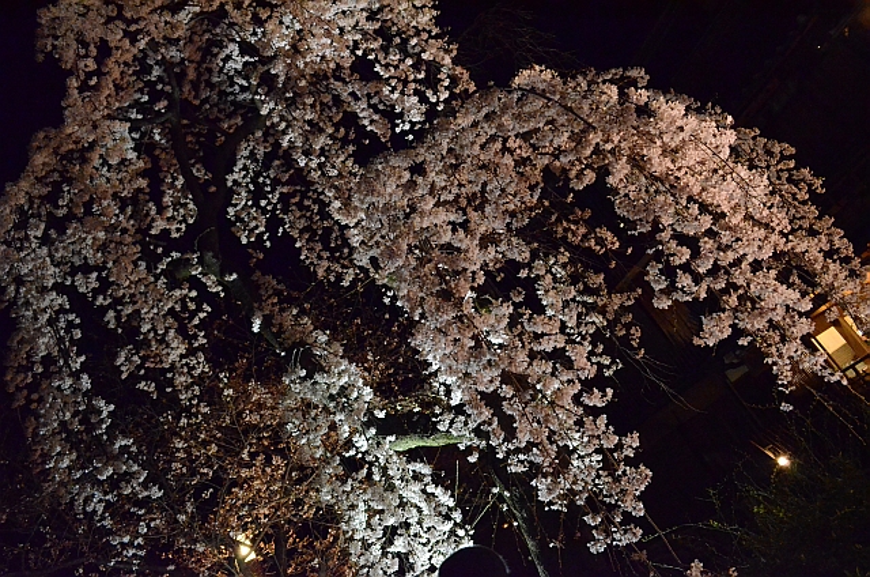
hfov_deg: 67.5
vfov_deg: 47.7
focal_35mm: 27
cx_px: 435
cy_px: 288
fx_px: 651
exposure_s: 1/160
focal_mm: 18
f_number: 6.3
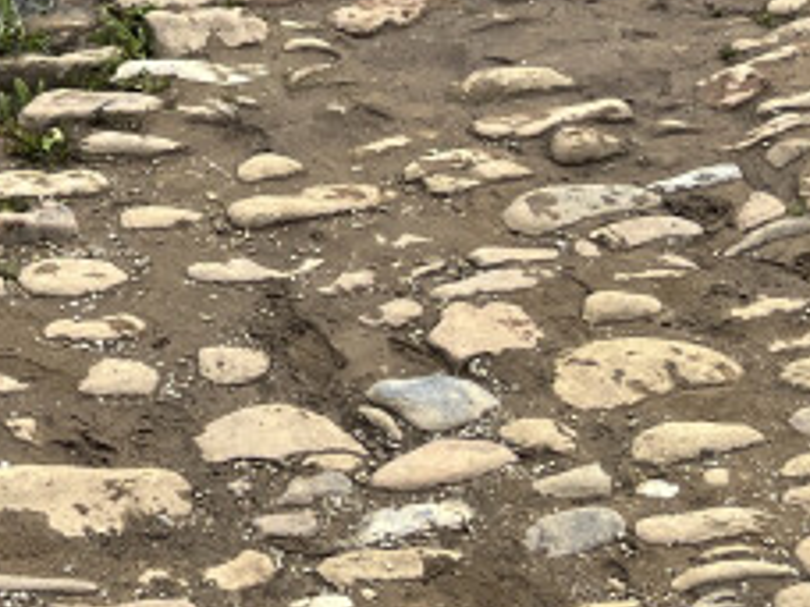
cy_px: -256
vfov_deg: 12.2
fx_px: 2738
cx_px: -565
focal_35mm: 117
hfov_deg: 15.0
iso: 50
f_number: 1.6
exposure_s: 1/1163
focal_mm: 5.1
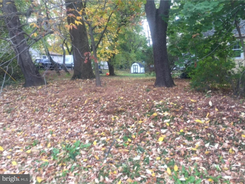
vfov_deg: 48.2
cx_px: 122
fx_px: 205
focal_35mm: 29
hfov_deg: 61.7
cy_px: 92
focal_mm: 4.15
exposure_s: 1/60
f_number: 2.2
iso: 40
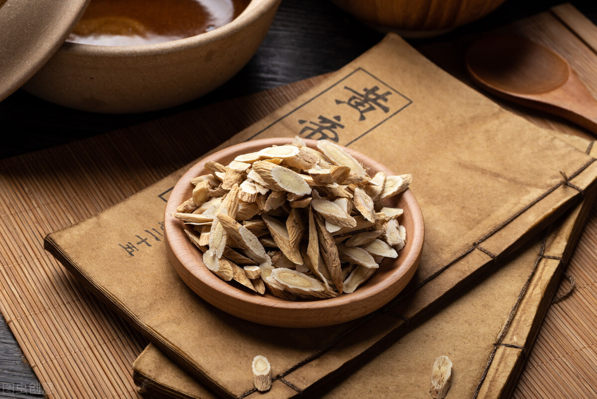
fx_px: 1493
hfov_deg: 22.6
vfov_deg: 15.2
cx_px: 298
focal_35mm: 90
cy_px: 200
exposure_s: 1/125
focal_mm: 90
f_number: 14
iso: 160
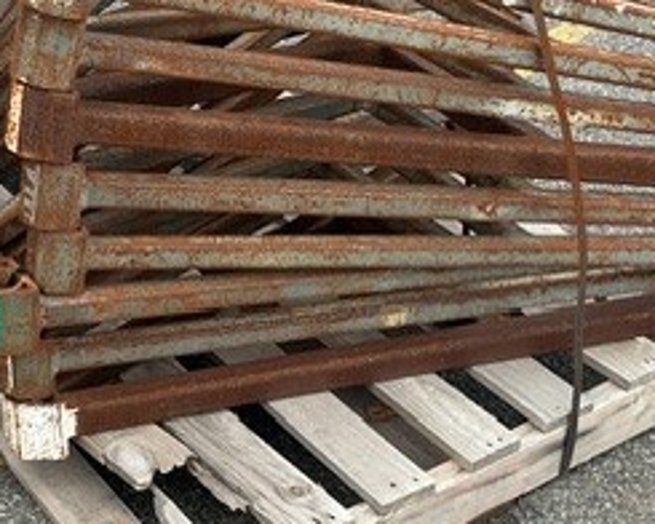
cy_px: 203
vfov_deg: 20.7
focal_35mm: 74
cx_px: 233
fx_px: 1435
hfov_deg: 25.6
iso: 16
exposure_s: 1/1015
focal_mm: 3
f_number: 1.8
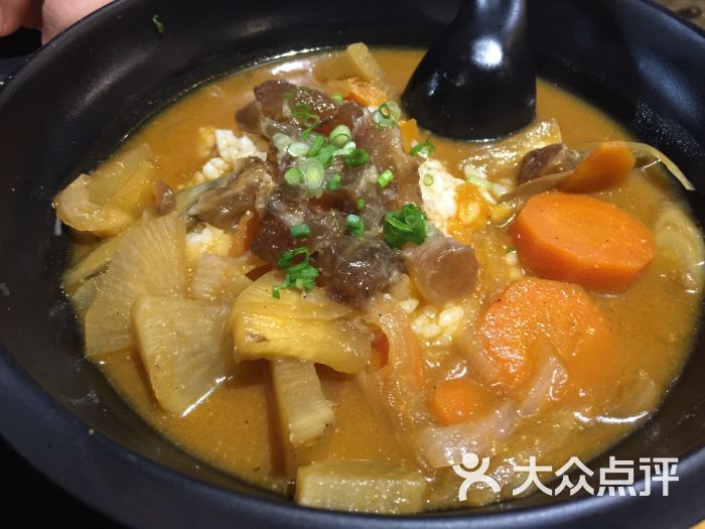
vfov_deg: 48.2
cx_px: 352
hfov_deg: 61.7
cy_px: 264
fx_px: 591
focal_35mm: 29
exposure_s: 1/8
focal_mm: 4.15
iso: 125
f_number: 2.2
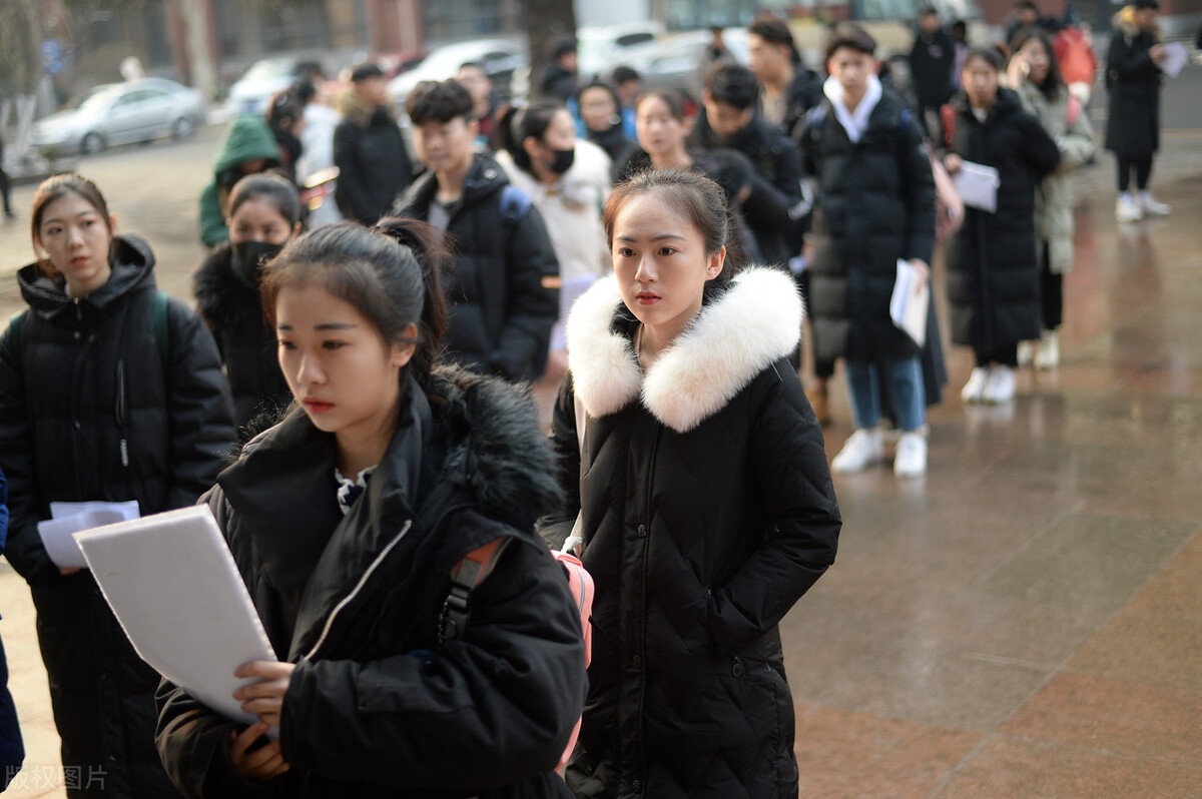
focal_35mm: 50
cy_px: 400
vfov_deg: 26.9
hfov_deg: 39.6
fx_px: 1668
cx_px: 601
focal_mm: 50
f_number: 1.8
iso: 320
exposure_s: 1/640
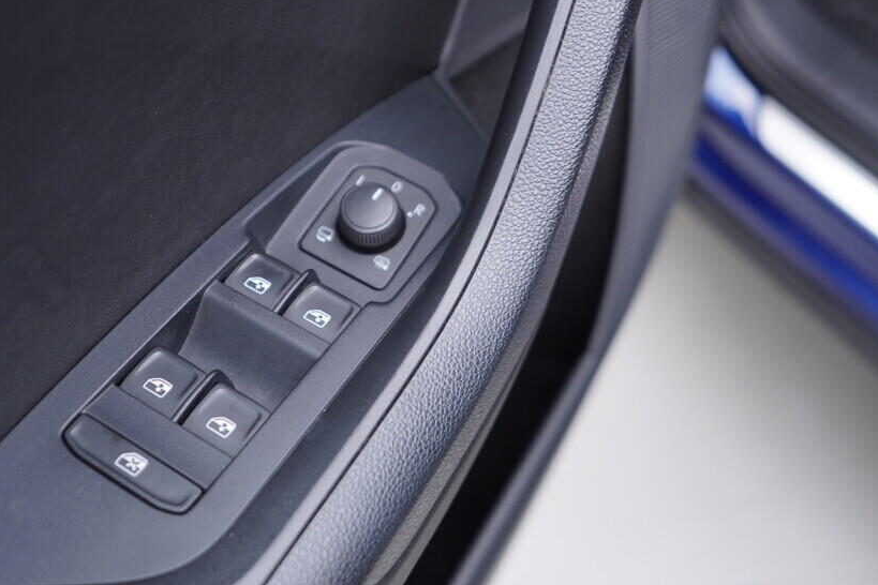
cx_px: 358
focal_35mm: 45
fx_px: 1097
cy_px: 241
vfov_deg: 29.8
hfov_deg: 43.4
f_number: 2.8
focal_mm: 24
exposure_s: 1/40
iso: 250
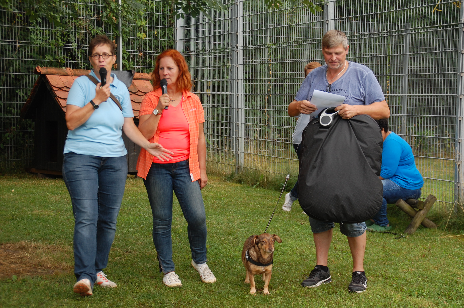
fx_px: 966
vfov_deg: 18.1
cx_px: 232
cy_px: 154
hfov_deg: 27.0
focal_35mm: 75
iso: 220
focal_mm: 50
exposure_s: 1/125
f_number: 5.6
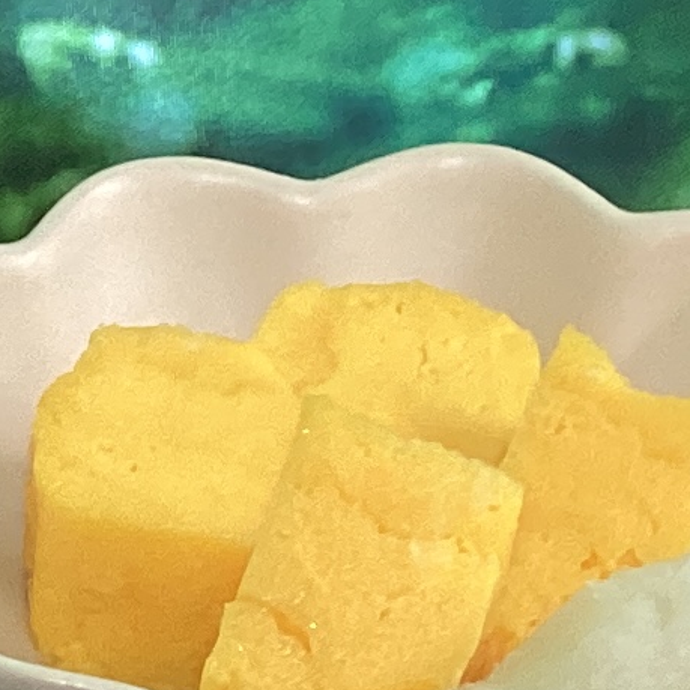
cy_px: 1287
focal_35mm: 195
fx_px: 4398
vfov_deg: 8.6
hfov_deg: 9.0
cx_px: 451
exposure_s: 1/50
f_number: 2.4
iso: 160
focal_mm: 3.3
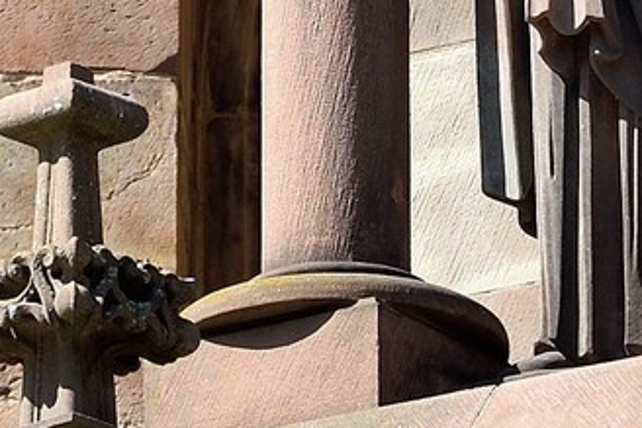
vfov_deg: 1.2
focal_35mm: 1171
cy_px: -1608
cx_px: 133
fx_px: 20891
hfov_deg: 1.8
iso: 200
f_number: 9
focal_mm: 160
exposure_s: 1/250
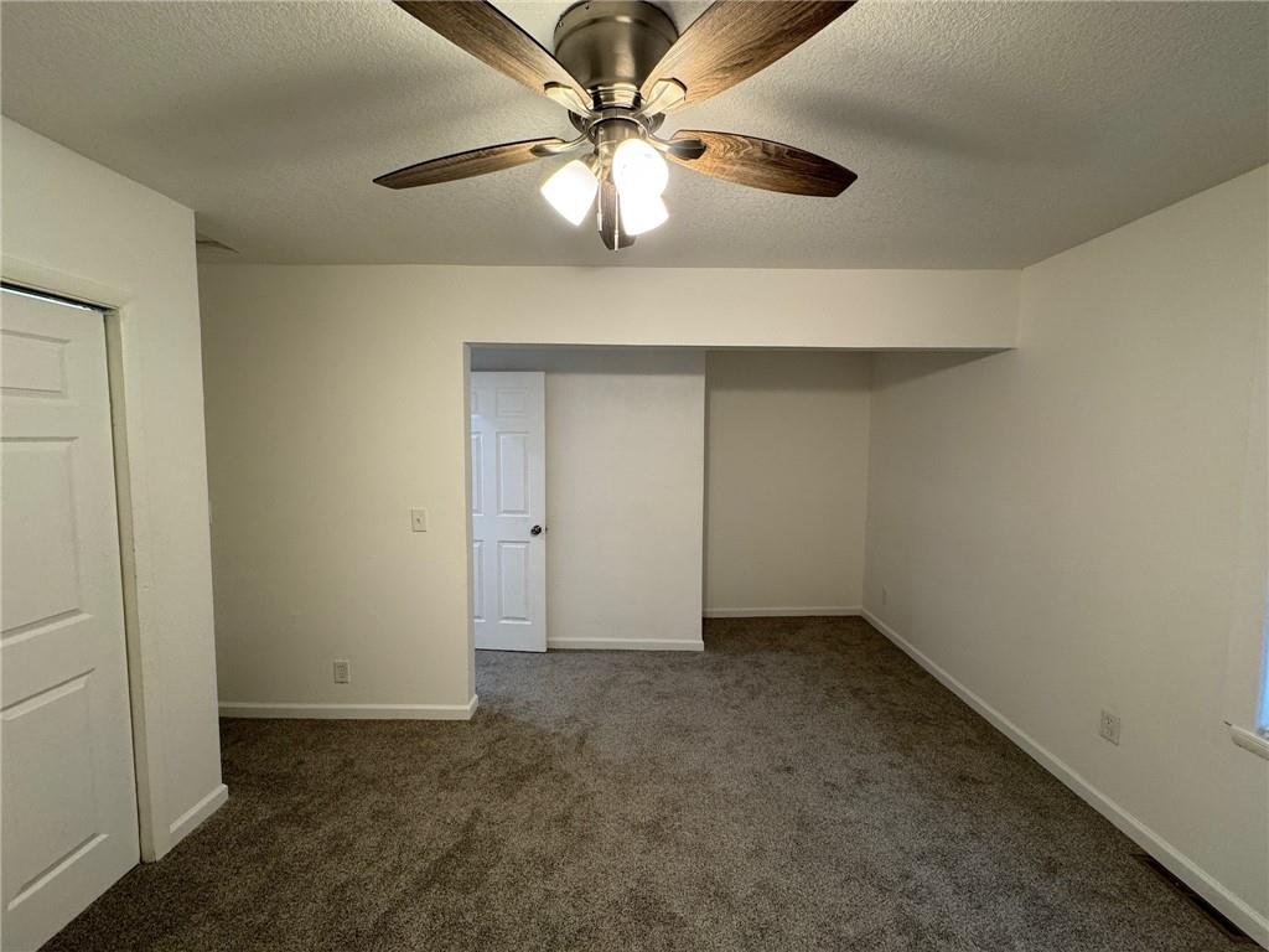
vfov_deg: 85.7
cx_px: 634
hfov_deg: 102.1
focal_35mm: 14
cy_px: 476
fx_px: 513
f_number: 2.2
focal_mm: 2.22
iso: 200
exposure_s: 1/60
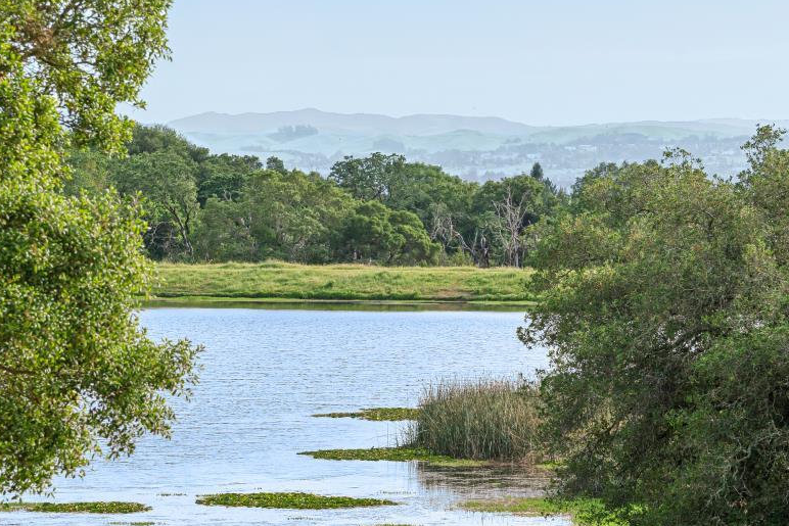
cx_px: 362
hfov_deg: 10.1
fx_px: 4472
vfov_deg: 6.7
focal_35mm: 204
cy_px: 189
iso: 320
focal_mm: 105
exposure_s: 1/320
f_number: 9
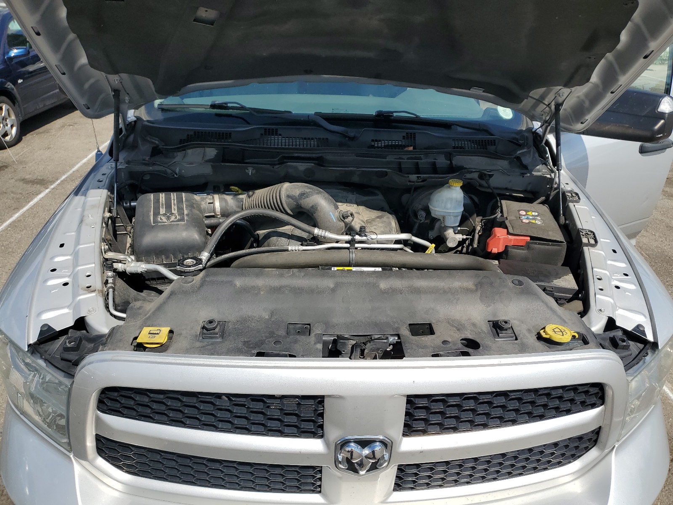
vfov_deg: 53.1
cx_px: 336
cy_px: 252
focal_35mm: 26
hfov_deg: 67.3
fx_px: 505
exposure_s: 1/3333
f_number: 1.5
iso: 50
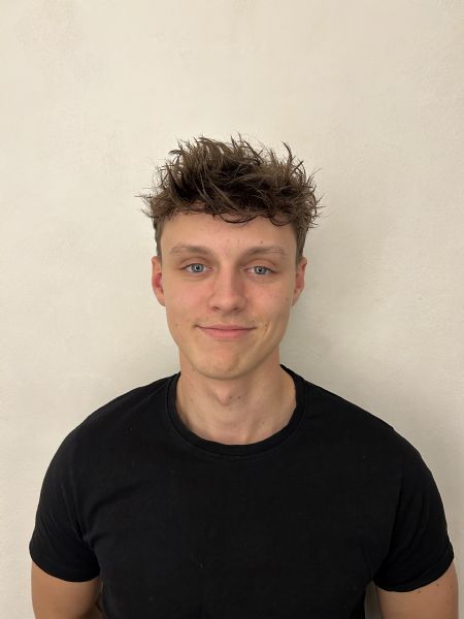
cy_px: 310
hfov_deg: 53.1
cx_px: 232
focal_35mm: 26
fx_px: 465
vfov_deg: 67.3
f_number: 1.5
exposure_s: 1/50
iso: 160
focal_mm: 5.7
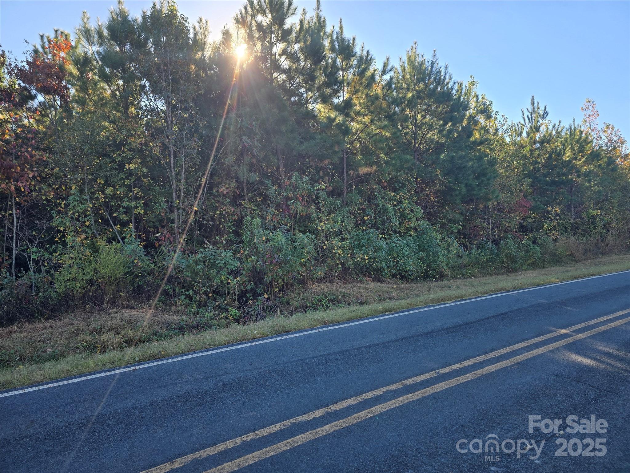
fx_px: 419
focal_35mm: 23
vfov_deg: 58.9
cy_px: 236
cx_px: 315
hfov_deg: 73.9
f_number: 1.7
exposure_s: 1/232
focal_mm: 6.3
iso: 12
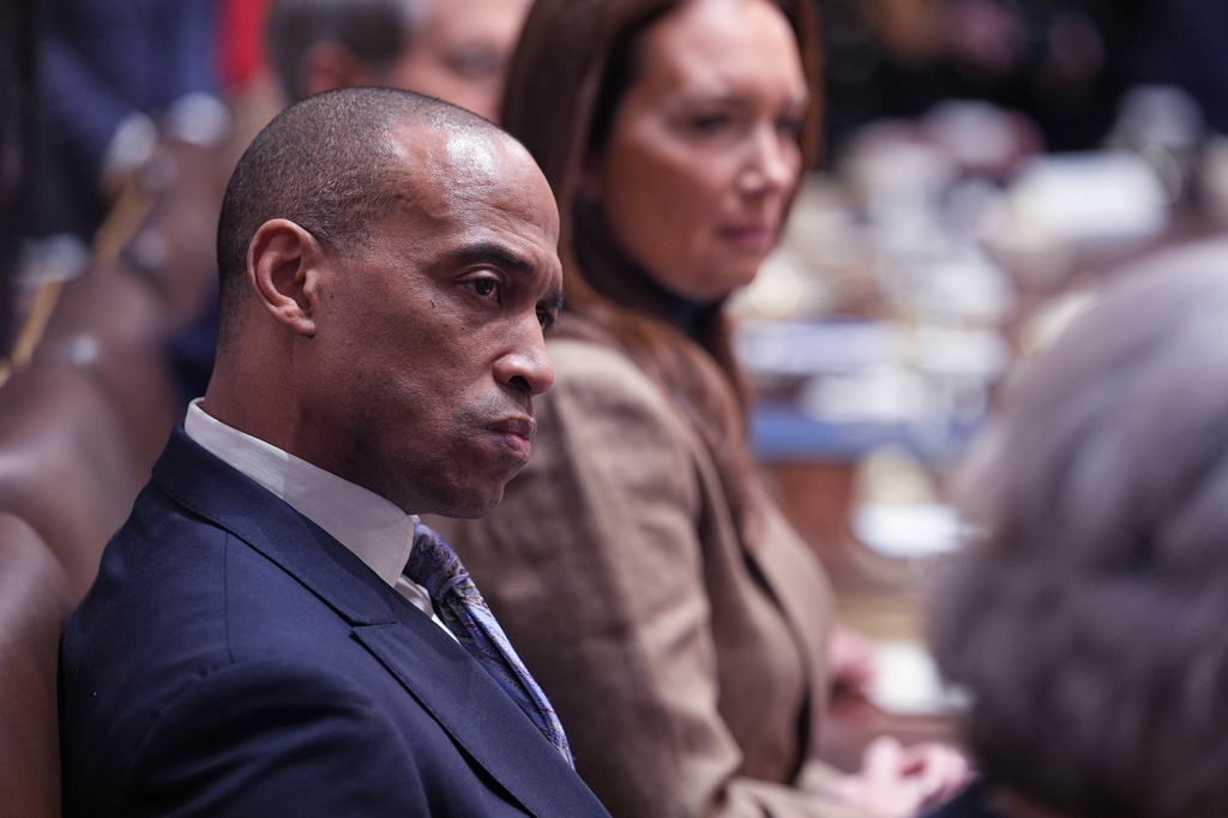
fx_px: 5115
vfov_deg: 9.1
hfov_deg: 13.7
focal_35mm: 150
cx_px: 614
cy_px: 409
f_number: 2.8
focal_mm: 150
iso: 2000
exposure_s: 1/160
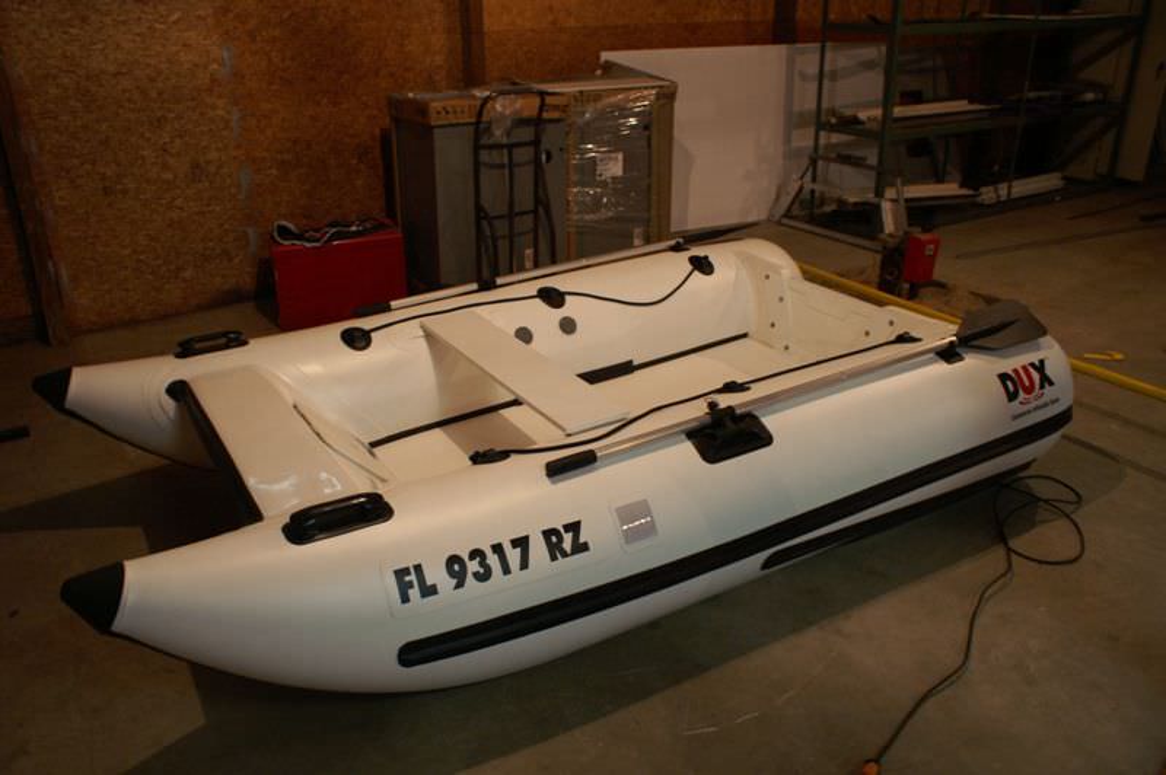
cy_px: 388
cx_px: 583
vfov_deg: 47.9
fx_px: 874
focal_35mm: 27
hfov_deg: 67.4
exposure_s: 1/30
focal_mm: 18
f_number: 3.5
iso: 800
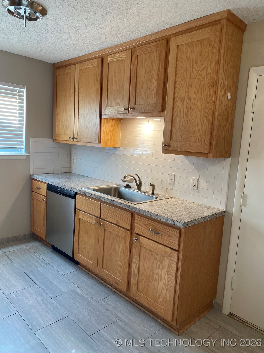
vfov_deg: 67.3
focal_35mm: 26
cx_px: 132
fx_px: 264
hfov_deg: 53.1
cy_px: 176
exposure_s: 1/60
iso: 64
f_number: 1.8
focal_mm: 4.25
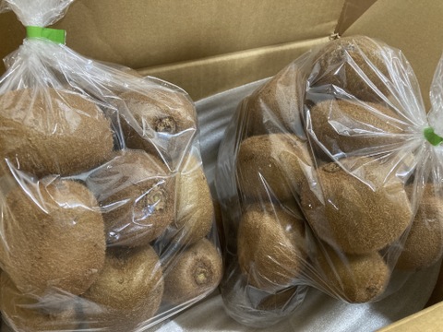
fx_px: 358
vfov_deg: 49.7
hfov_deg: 63.4
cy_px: 166
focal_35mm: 28
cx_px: 222
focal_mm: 3.99
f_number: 1.8
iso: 400
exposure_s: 1/30
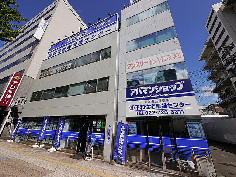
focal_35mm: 14
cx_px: 118
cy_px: 88
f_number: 9
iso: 160
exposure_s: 1/400
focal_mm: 7
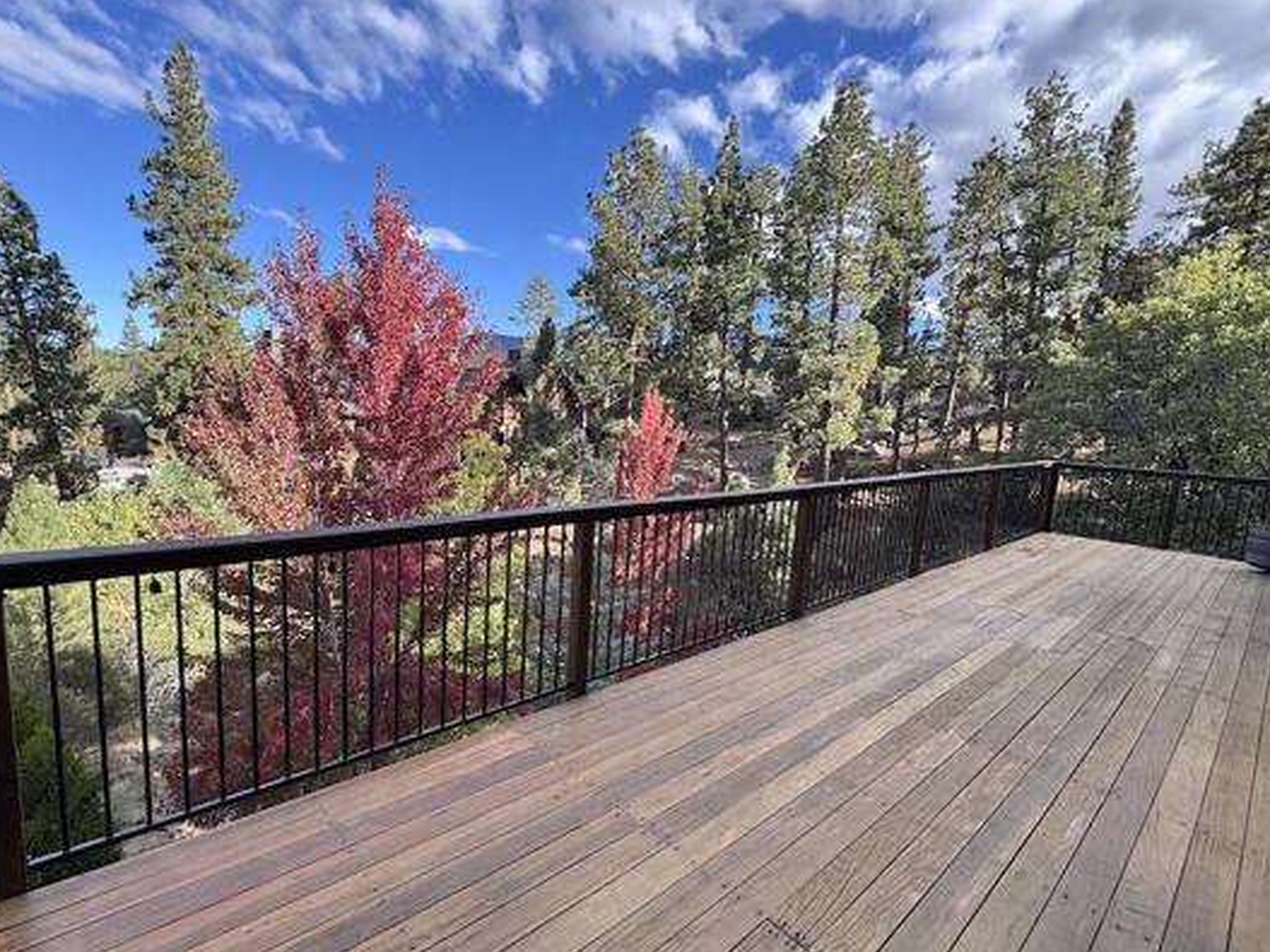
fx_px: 624
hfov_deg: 90.9
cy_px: 492
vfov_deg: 74.7
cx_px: 586
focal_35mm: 17
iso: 40
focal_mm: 2.22
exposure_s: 1/268
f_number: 2.2
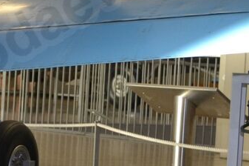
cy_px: 104
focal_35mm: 171
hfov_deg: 11.6
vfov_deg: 8.0
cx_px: -99
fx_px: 1182
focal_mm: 30
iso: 720
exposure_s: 1/60
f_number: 4.5
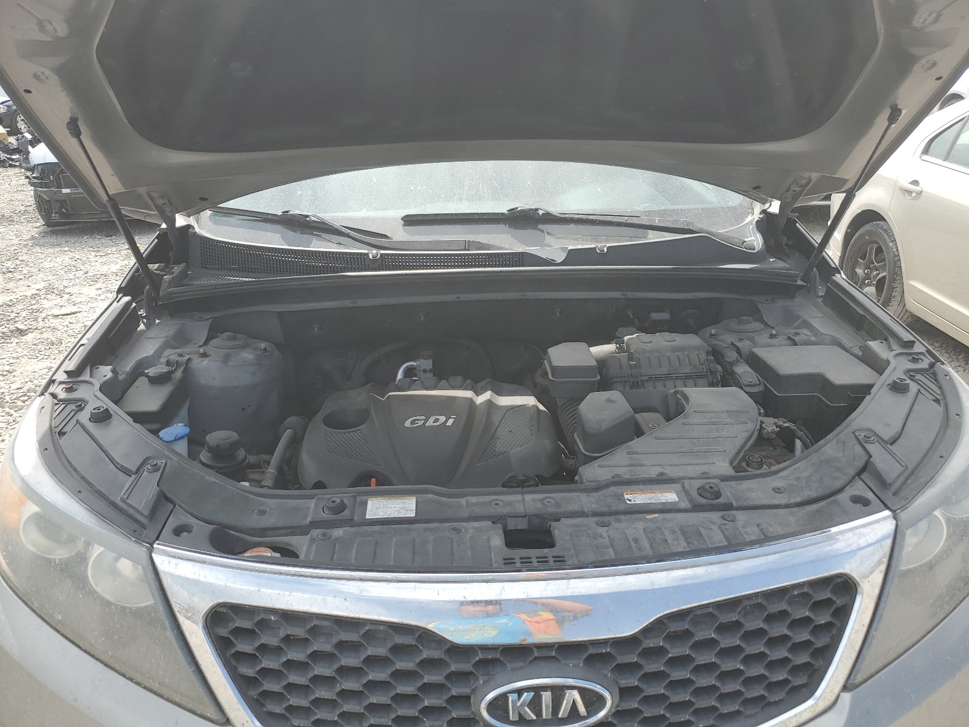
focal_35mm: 26
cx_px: 484
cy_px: 364
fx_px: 728
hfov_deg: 67.3
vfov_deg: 53.1
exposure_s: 1/1250
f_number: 1.5
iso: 50
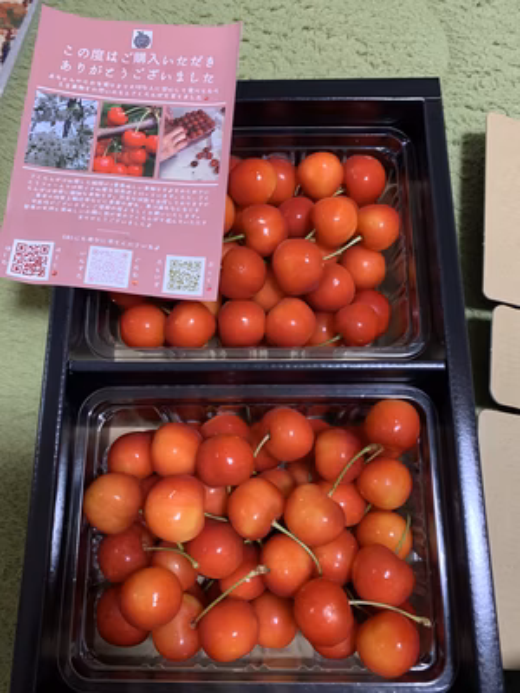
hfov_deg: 53.1
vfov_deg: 67.3
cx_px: 260
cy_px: 346
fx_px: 521
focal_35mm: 26
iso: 320
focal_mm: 4.25
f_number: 1.8
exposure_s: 1/60
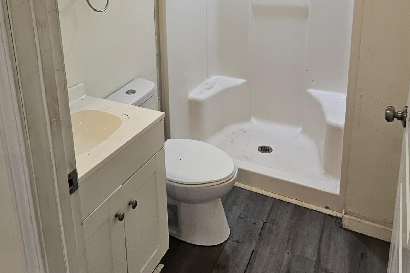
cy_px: 38
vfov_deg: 42.0
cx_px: 192
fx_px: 330
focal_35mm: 29
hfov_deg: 63.6
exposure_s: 1/60
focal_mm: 1.74
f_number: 2.2
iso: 100
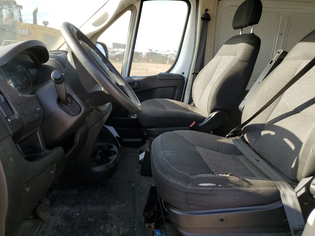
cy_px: 115
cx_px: 157
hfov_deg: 65.3
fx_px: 246
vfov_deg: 51.4
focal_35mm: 27
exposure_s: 1/476
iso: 50
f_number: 1.5
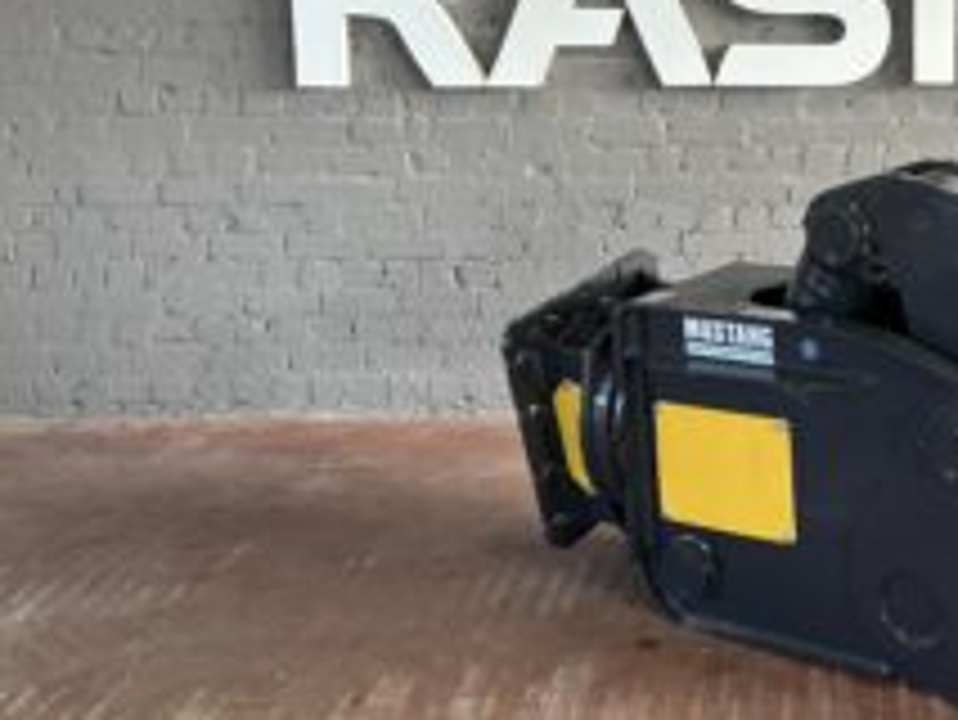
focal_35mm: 45
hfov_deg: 38.8
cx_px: 882
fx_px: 1246
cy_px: 144
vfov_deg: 31.4
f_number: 1.78
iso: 125
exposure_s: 1/100
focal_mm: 6.86
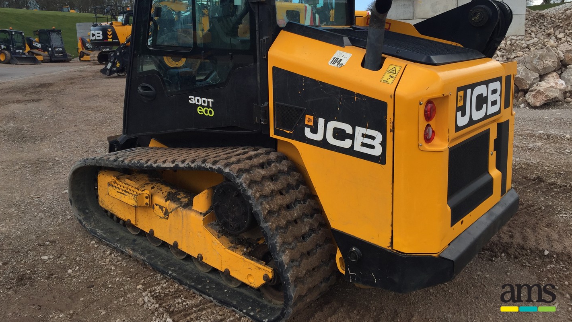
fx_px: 485
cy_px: 114
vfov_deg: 36.4
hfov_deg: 61.0
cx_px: 285
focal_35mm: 32
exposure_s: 1/898
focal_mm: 4.15
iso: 32
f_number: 2.2
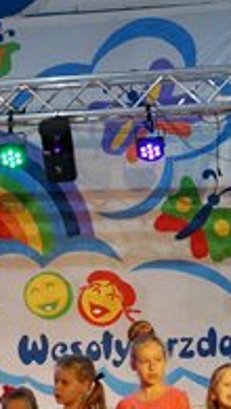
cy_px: 404
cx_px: -29
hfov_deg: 7.6
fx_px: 1717
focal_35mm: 158
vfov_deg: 13.4
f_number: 4.5
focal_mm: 28
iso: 640
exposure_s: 1/60
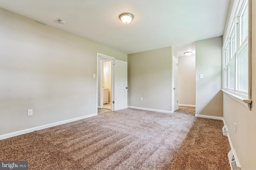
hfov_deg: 96.7
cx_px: 128
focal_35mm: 16
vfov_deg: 73.7
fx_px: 114
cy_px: 85
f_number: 8
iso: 200
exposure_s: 1/10
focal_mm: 16
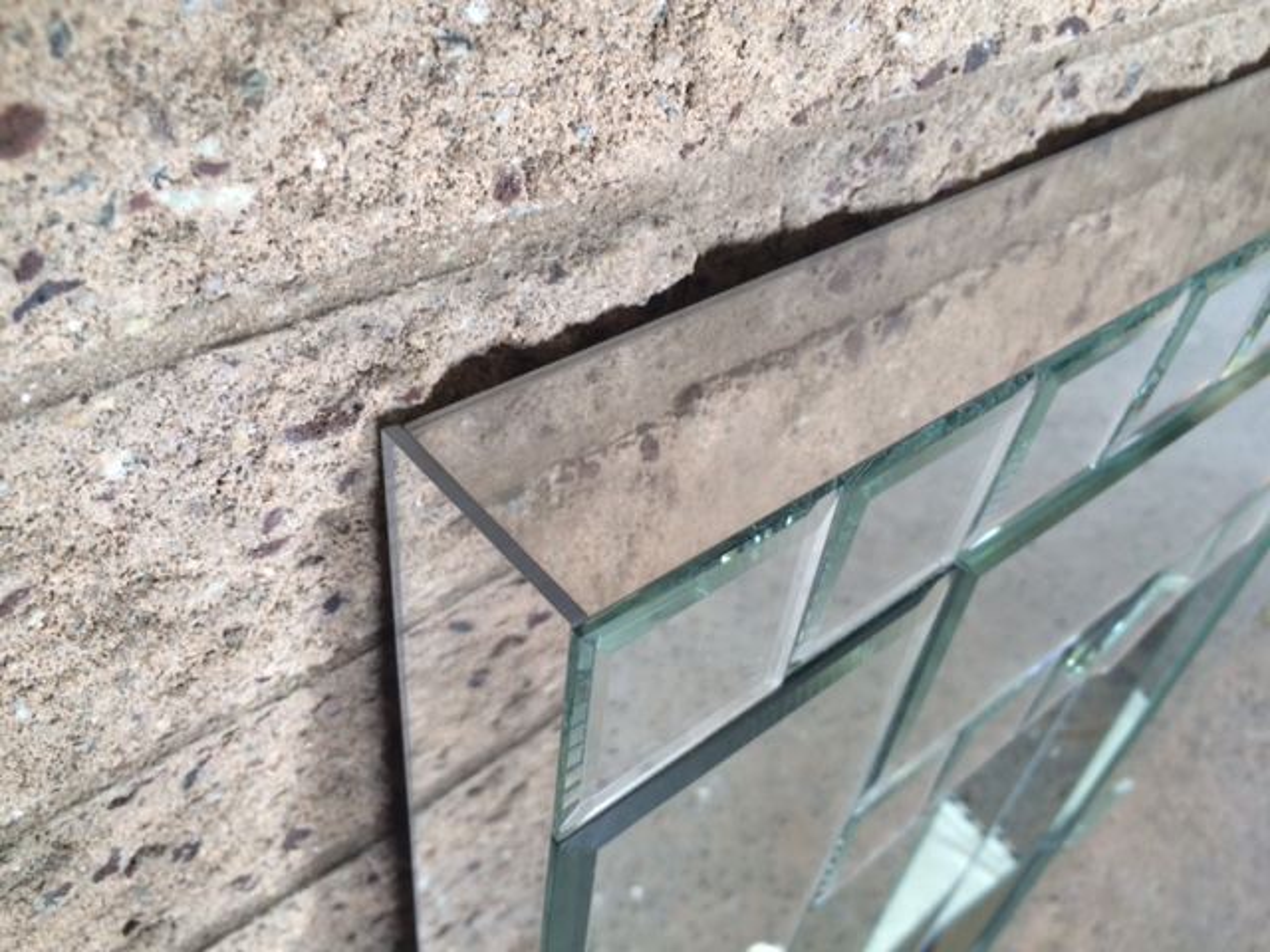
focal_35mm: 29
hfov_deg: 61.7
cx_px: 635
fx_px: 1064
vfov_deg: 48.2
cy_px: 476
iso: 32
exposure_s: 1/60
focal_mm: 4.15
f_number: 2.2
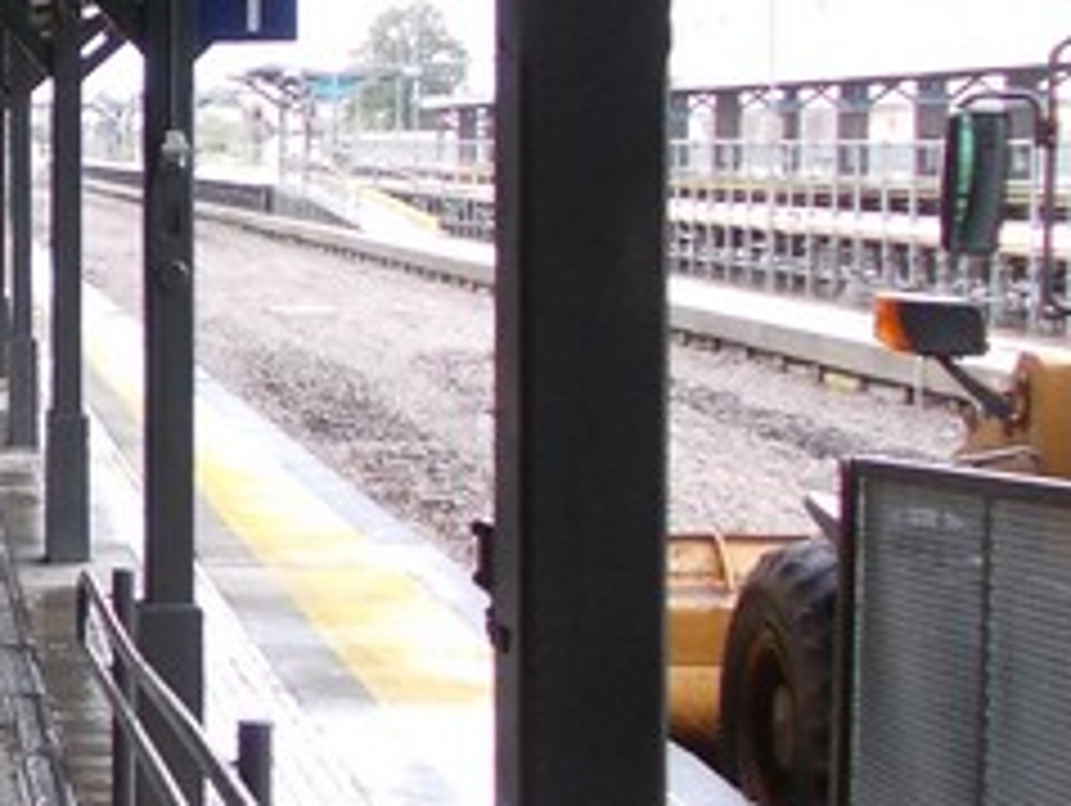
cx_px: -504
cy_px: 320
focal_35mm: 90
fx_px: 2787
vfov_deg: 16.4
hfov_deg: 19.2
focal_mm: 4
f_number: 2.7
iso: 80
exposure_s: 1/80
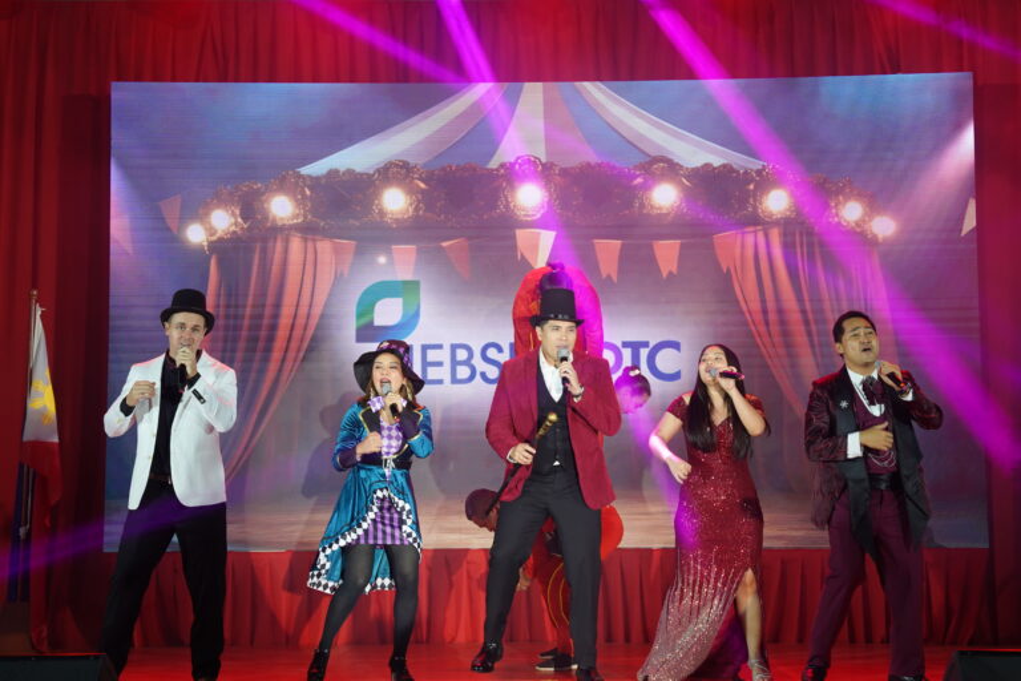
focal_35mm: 59
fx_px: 1673
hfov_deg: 33.9
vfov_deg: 23.0
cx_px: 510
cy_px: 340
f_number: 4
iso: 1000
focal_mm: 59
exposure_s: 1/250
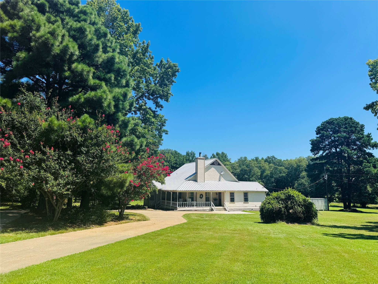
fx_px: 262
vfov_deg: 56.8
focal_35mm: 24
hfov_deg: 71.6
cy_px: 142
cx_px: 189
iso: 80
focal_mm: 6.76
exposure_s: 1/4049
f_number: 1.78
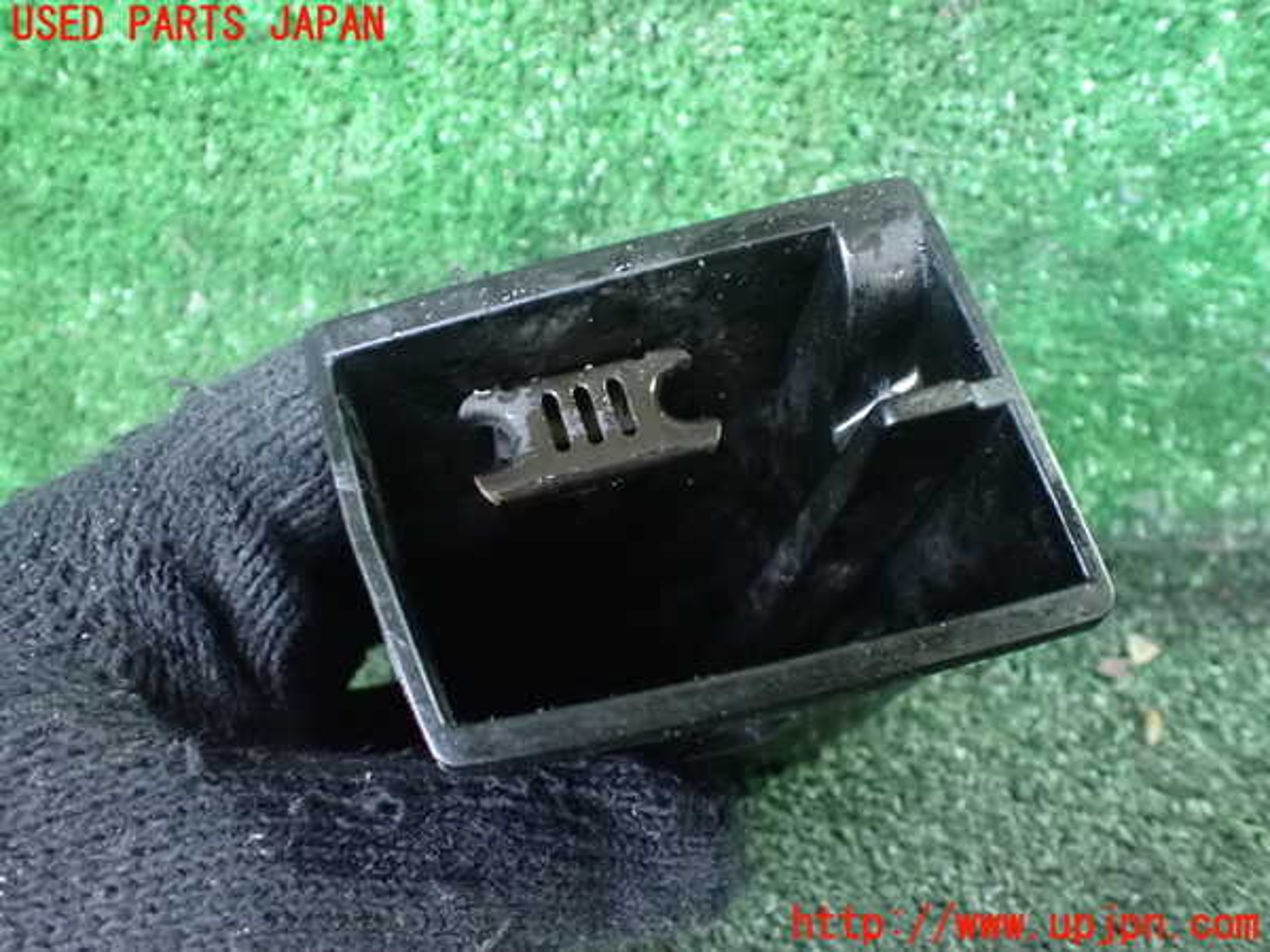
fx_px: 1101
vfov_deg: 46.8
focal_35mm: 30
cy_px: 476
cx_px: 635
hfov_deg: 60.0
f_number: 2.3
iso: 1600
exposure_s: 1/20
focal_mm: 5.4
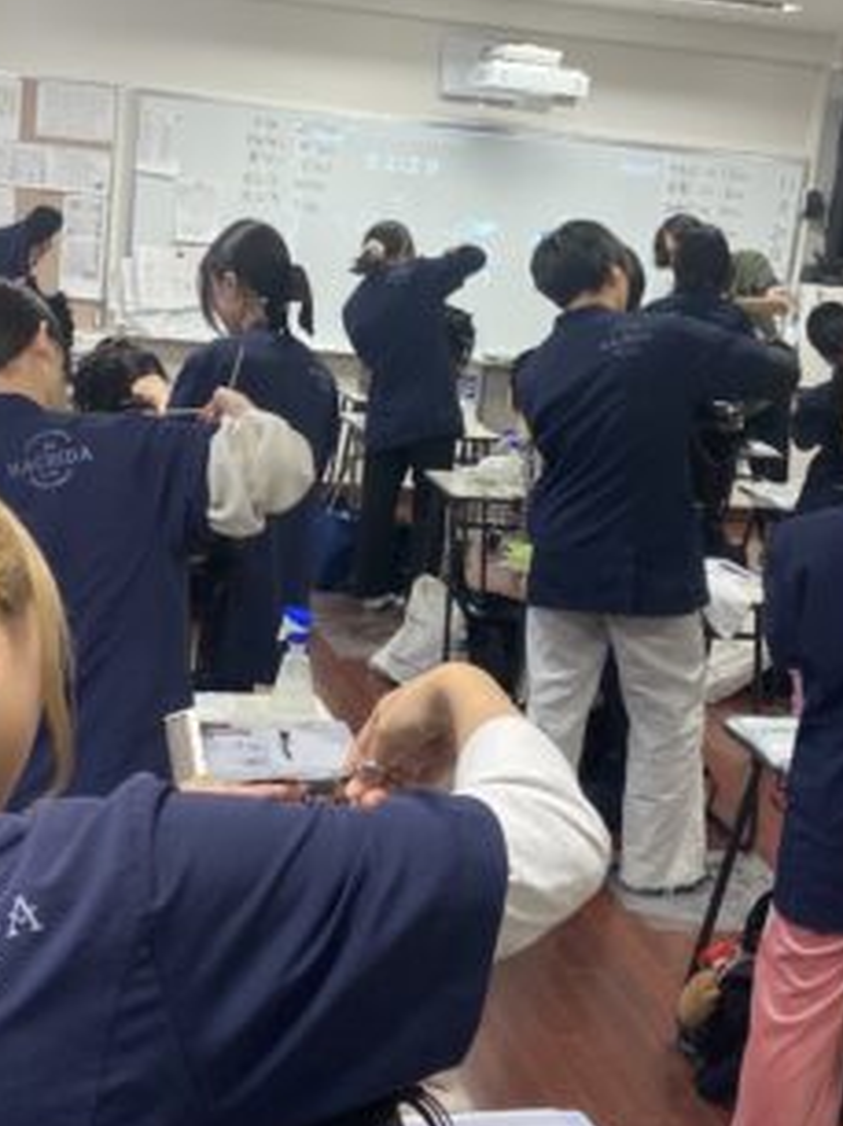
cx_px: 394
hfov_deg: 28.5
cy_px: 508
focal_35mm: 51
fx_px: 1658
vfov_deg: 37.5
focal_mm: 4.25
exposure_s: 1/100
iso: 125
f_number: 1.8
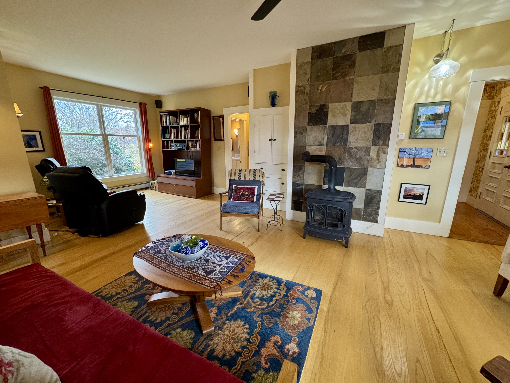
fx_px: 206
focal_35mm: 14
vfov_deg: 85.7
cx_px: 255
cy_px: 192
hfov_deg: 102.1
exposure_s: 1/120
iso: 250
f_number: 2.2
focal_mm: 2.22
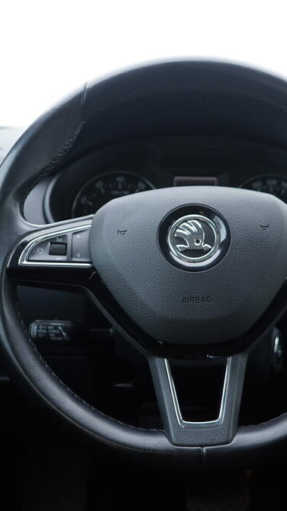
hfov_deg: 21.0
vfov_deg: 36.6
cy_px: 257
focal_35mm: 57
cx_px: 196
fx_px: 772
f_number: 2.8
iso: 200
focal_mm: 24
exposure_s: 1/40
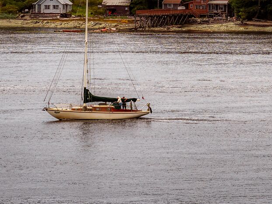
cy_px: -100
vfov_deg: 4.3
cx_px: 210
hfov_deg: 5.8
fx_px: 2688
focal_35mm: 342
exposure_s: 1/320
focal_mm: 92
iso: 100
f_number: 5.6
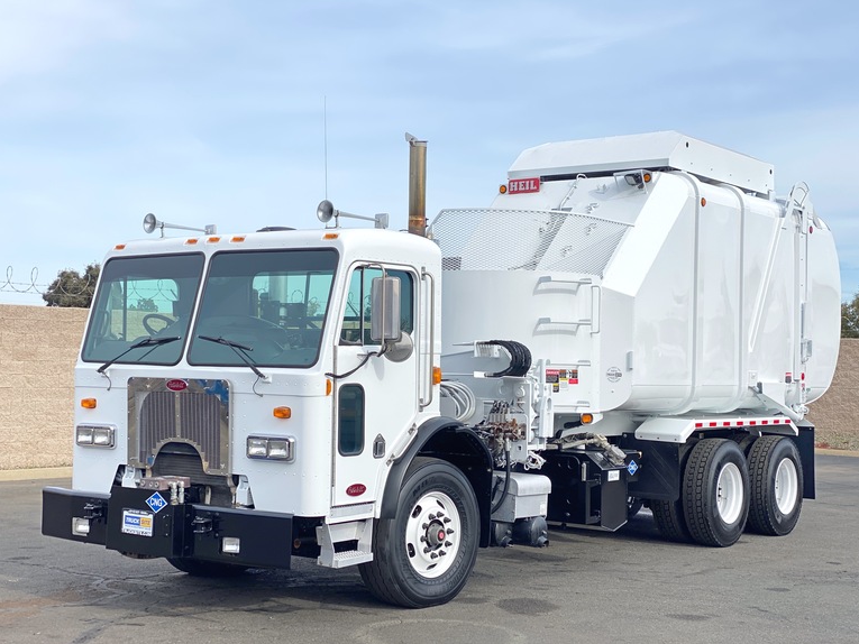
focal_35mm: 53
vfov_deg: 27.5
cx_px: 433
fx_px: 1315
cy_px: 319
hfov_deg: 36.2
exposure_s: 1/761
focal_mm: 6
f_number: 2
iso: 20
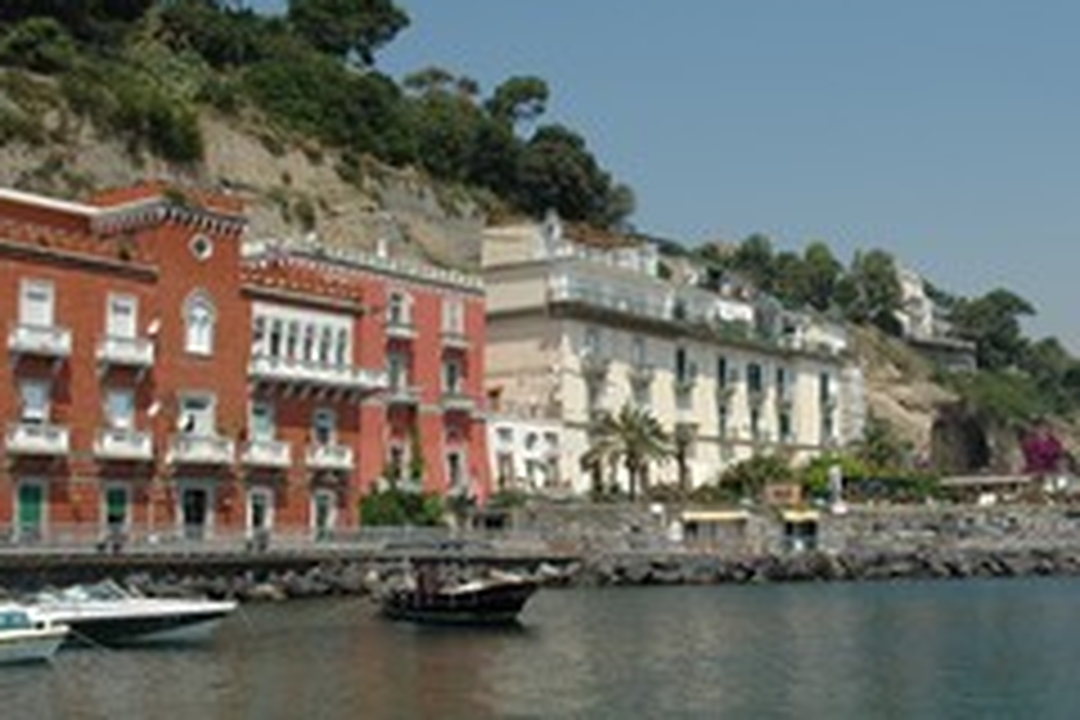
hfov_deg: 42.7
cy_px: 464
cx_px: 756
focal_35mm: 45
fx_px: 1350
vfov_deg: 29.7
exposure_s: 1/350
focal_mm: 18
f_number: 9.5
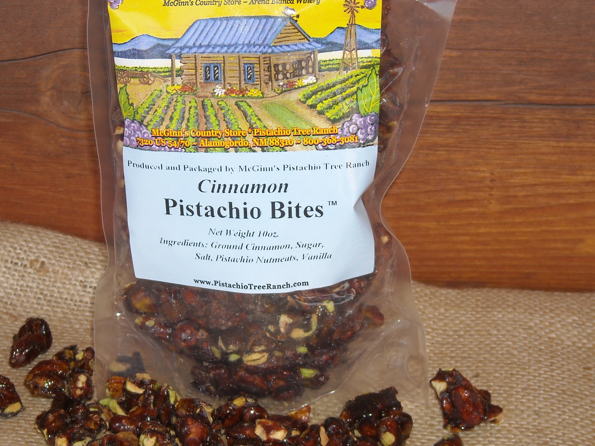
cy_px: 241
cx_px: 261
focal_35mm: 91
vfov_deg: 16.2
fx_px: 1564
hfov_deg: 21.5
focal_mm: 12.3
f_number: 3.9
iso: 64
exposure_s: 1/125
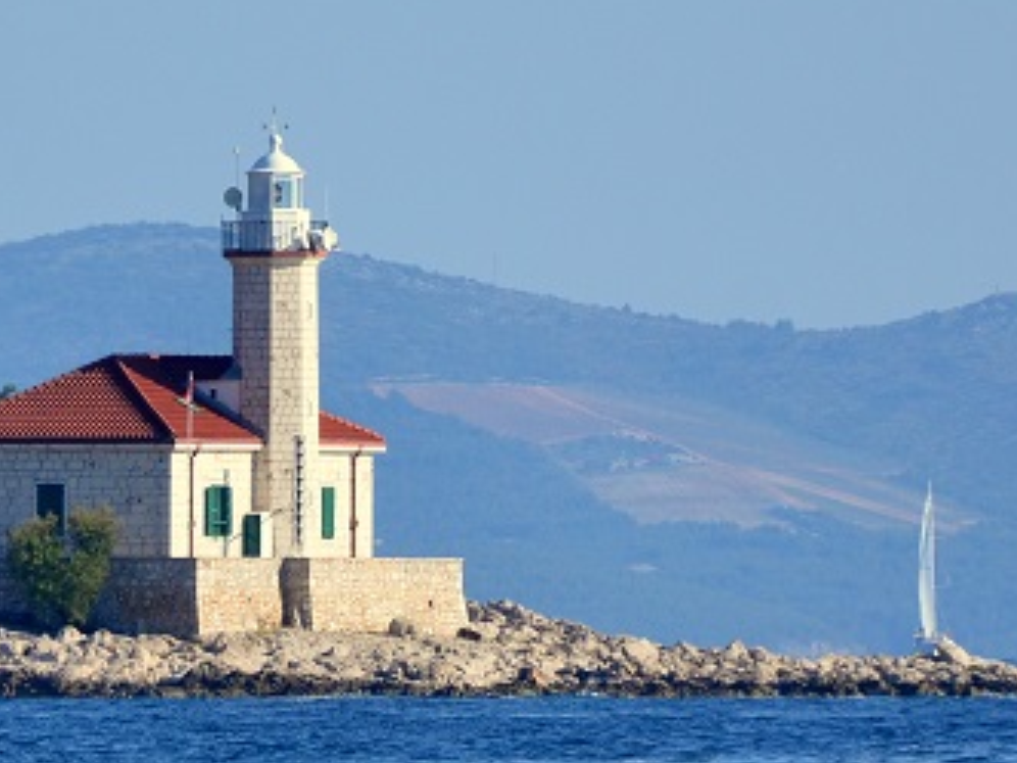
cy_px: 553
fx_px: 38105
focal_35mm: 1297
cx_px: 329
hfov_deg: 1.5
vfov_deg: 1.1
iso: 400
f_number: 5.6
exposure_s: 1/1600
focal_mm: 300
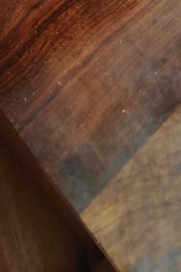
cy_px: -56
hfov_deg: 19.5
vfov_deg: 25.8
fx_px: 528
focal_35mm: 70
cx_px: 93
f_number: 2
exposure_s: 1/33.3
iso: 250
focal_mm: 3.79
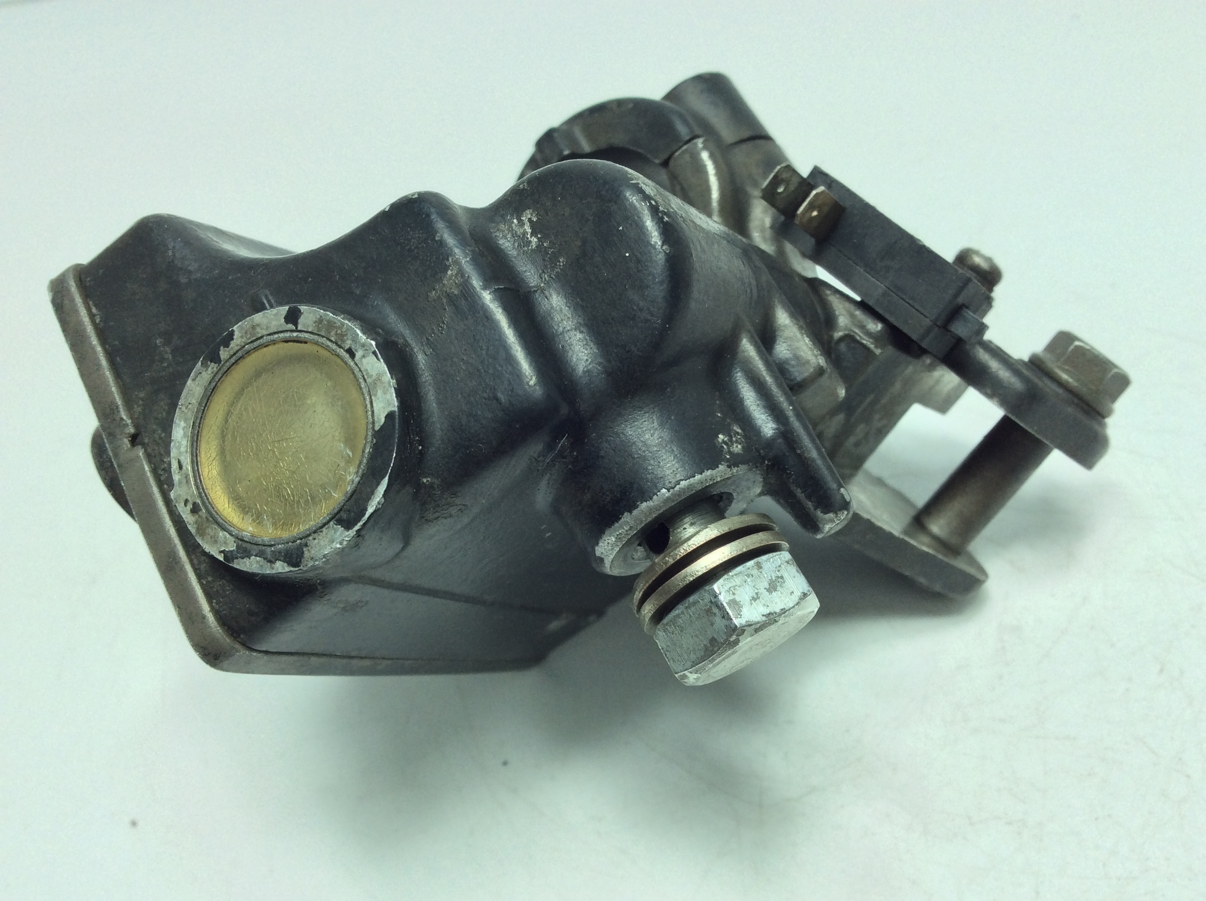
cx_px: 603
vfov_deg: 44.1
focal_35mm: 32
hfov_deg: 56.9
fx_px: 1113
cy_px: 450
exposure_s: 1/238
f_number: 2.4
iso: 32
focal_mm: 3.3
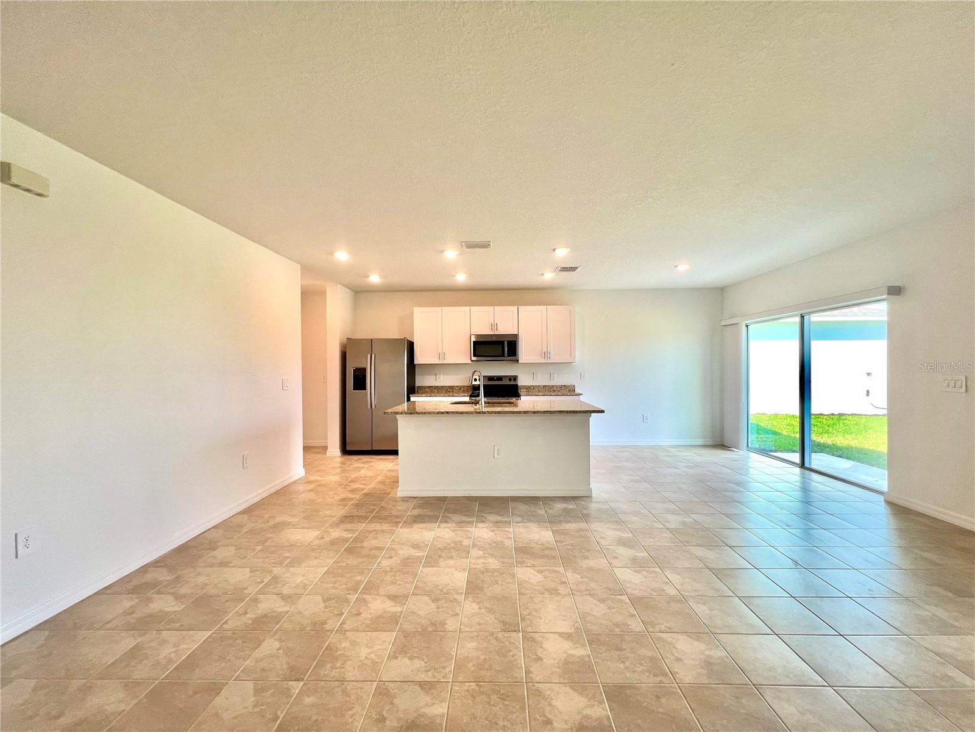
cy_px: 366
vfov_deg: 89.9
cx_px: 488
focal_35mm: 13
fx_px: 366
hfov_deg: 106.2
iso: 64
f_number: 1.8
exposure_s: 1/120
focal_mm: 1.57
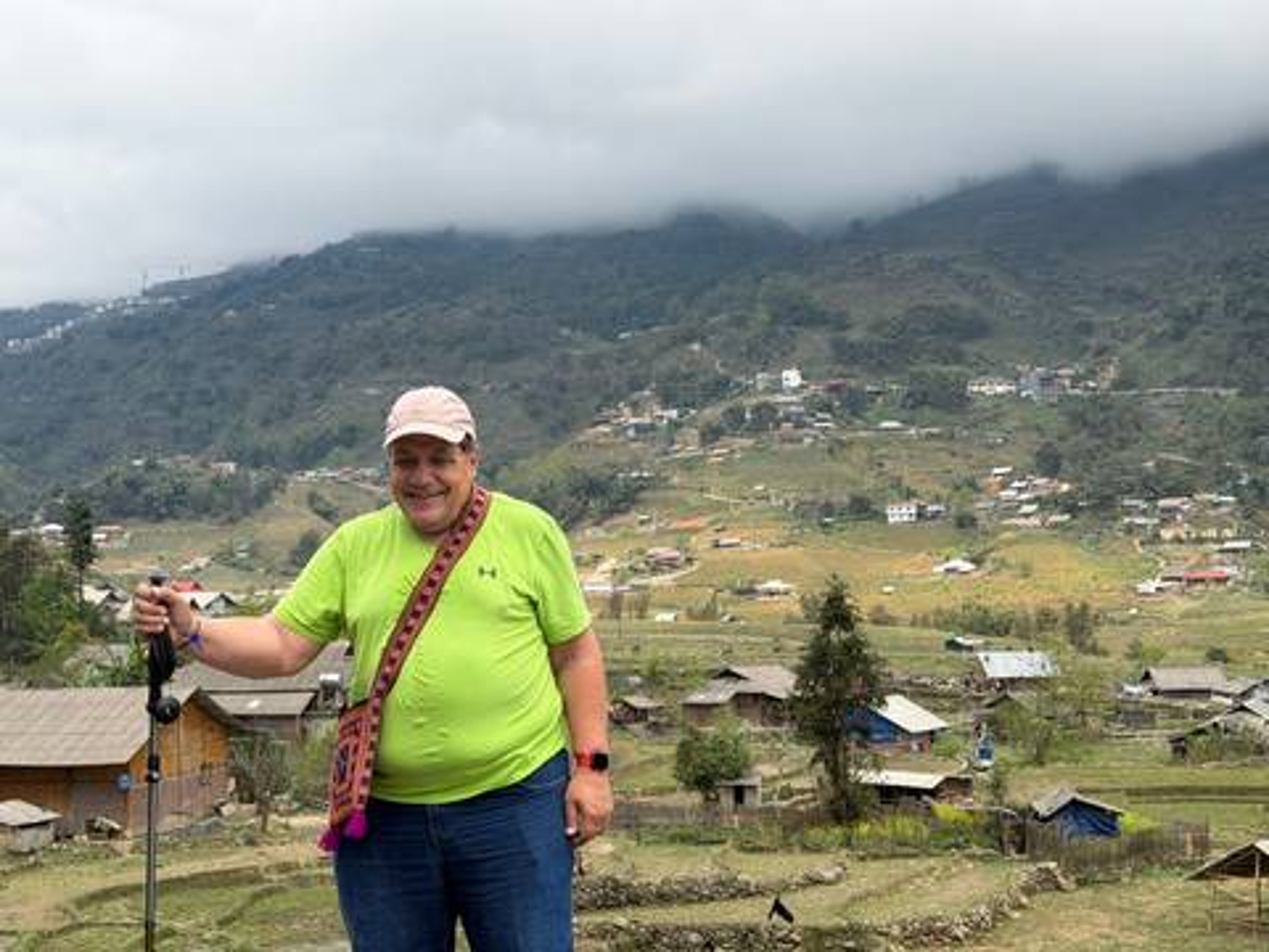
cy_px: 476
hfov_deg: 39.7
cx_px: 634
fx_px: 1760
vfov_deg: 30.3
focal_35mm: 48
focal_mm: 6.76
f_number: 1.78
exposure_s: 1/3096
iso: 80
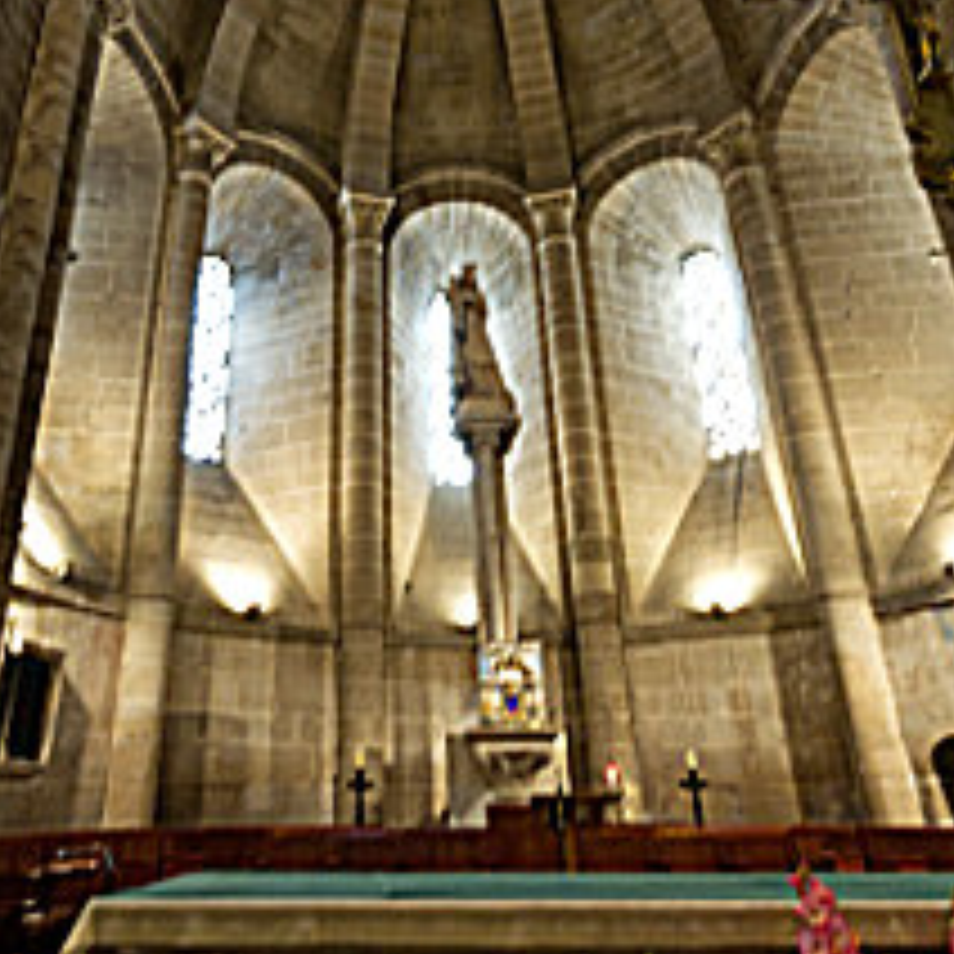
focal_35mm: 30
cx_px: 356
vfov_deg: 52.7
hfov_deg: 53.4
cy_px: 299
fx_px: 935
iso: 1600
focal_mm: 10
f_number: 11
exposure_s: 1/5
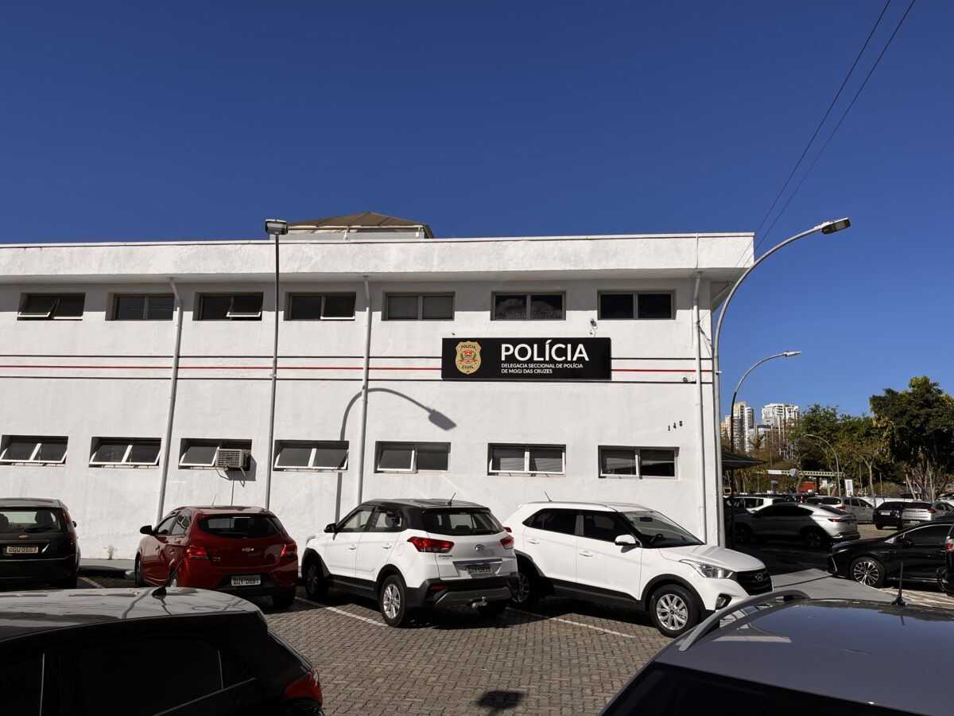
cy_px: 358
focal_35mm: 26
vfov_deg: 53.1
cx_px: 477
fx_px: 717
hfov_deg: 67.3
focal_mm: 5.1
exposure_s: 1/10870
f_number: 1.6
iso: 50
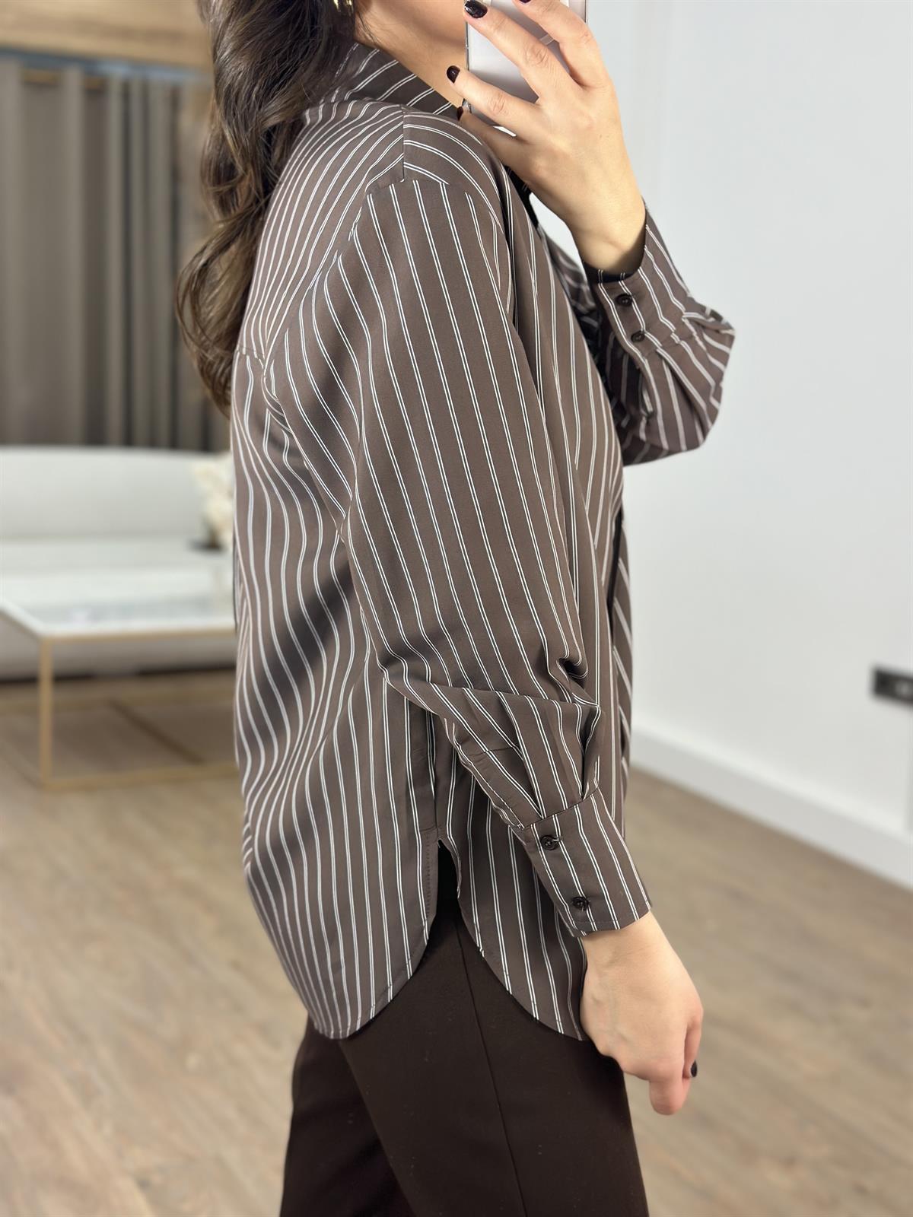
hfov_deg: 30.3
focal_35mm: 48
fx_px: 1688
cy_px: 608
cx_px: 456
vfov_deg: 39.7
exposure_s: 1/141
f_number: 1.78
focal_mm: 6.86
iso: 100
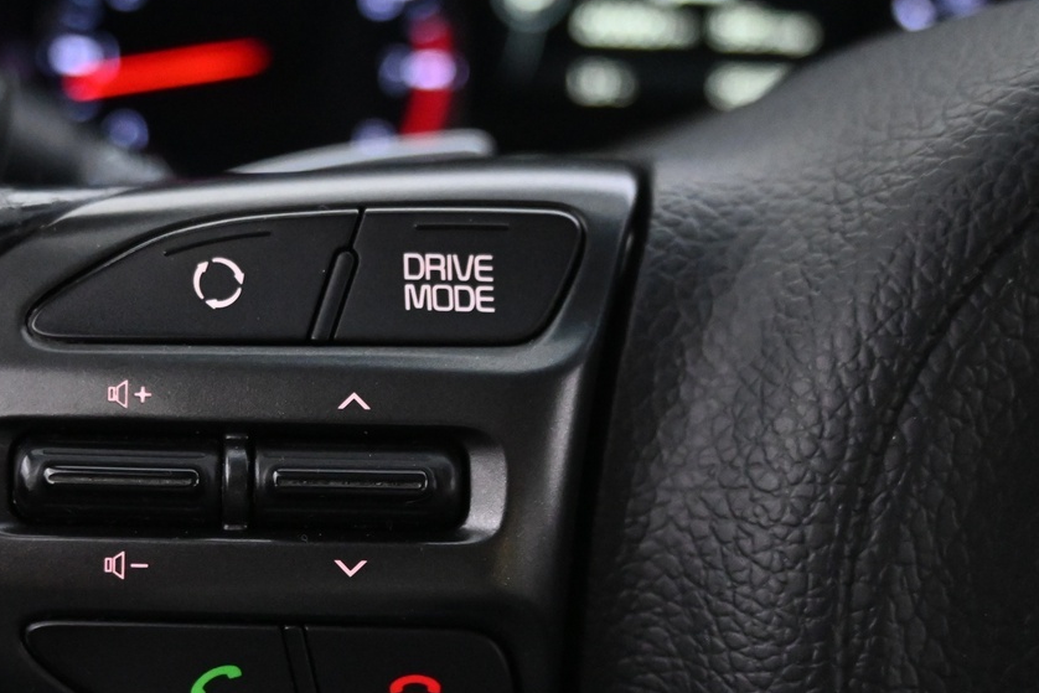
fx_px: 1716
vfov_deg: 22.6
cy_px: 532
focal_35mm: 59
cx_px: 358
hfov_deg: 33.4
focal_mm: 20.5
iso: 4500
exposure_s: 1/30
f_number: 3.8
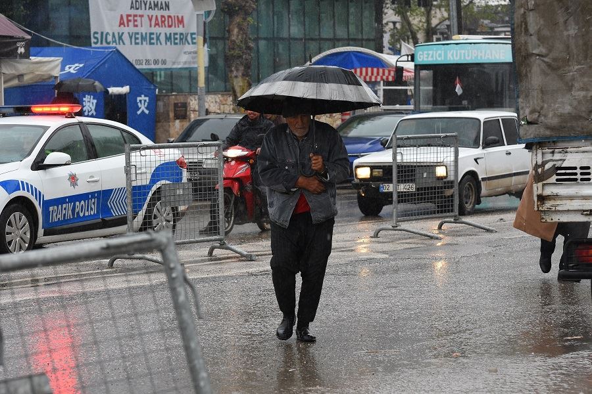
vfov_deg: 9.6
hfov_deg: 14.4
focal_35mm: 142
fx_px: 2343
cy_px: 197
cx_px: 296
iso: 1250
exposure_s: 1/500
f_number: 5.6
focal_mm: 95
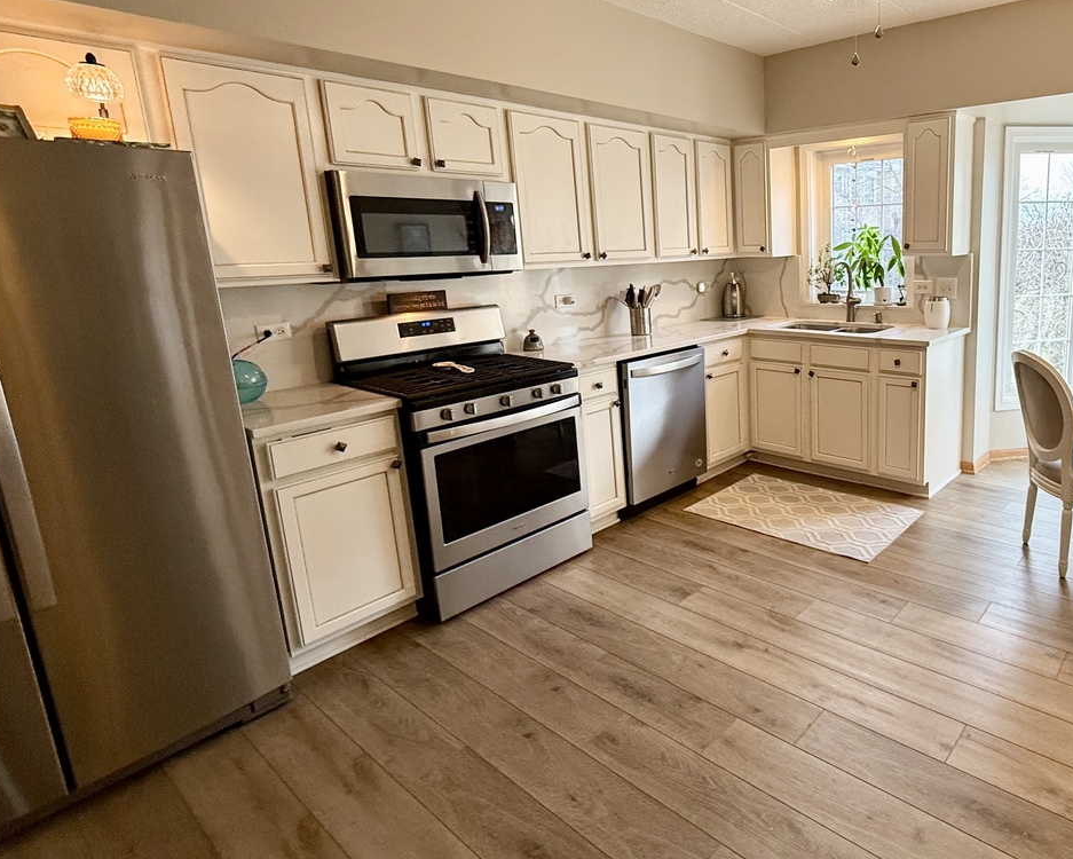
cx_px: 773
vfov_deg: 65.2
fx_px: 667
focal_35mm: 21
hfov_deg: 73.4
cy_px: 369
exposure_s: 1/120
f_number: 2.2
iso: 200
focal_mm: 2.22
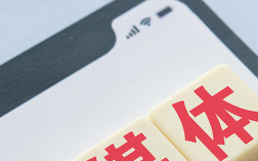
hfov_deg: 9.8
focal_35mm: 213
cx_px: 129
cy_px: 168
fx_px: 1498
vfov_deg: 6.1
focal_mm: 55
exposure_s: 1/250
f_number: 8
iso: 1600
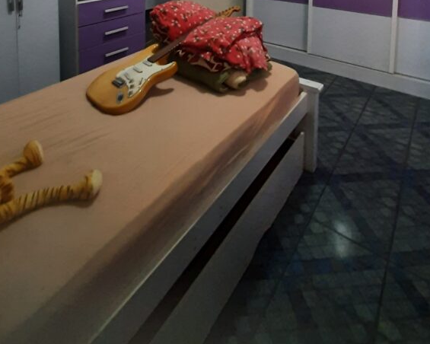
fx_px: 293
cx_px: 177
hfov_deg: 72.0
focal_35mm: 23
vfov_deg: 44.3
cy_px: -45
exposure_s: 1/30
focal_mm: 1.42
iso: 200
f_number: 2.2
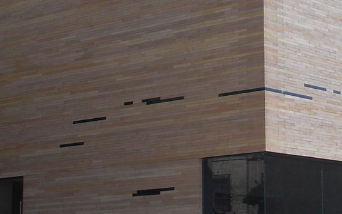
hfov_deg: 17.8
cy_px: 24
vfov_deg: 11.4
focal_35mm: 114
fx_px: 1063
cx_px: 346
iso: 64
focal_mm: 6.3
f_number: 7.8
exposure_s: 1/200
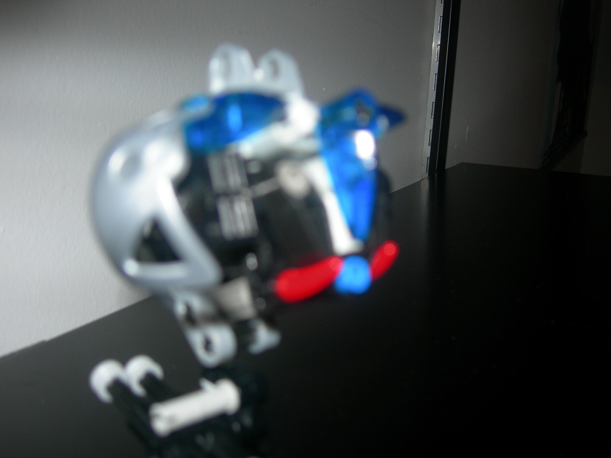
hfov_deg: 49.0
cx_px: 306
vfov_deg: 37.7
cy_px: 229
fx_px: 671
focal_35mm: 38
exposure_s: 1/60.1
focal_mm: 7.8
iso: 50
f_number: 2.8
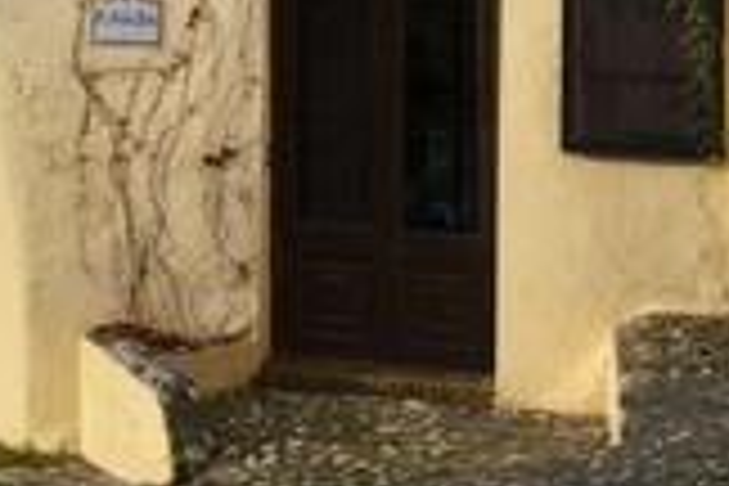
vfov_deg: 12.3
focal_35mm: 109
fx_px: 2207
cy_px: -104
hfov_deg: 17.7
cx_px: -194
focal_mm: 42
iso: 400
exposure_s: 1/125
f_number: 16
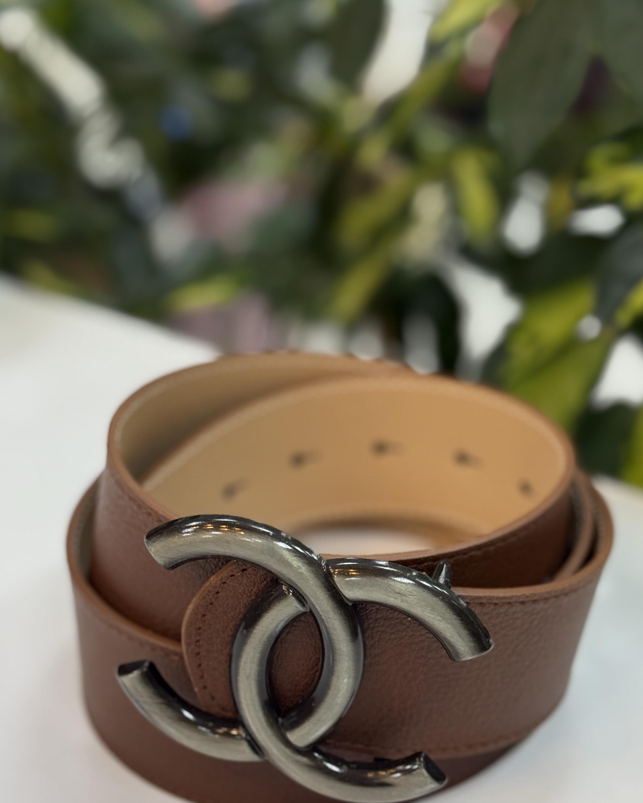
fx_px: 1427
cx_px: 312
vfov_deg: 31.4
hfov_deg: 25.4
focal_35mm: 60
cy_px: 480
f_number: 1.78
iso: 125
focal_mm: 6.76
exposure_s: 1/100
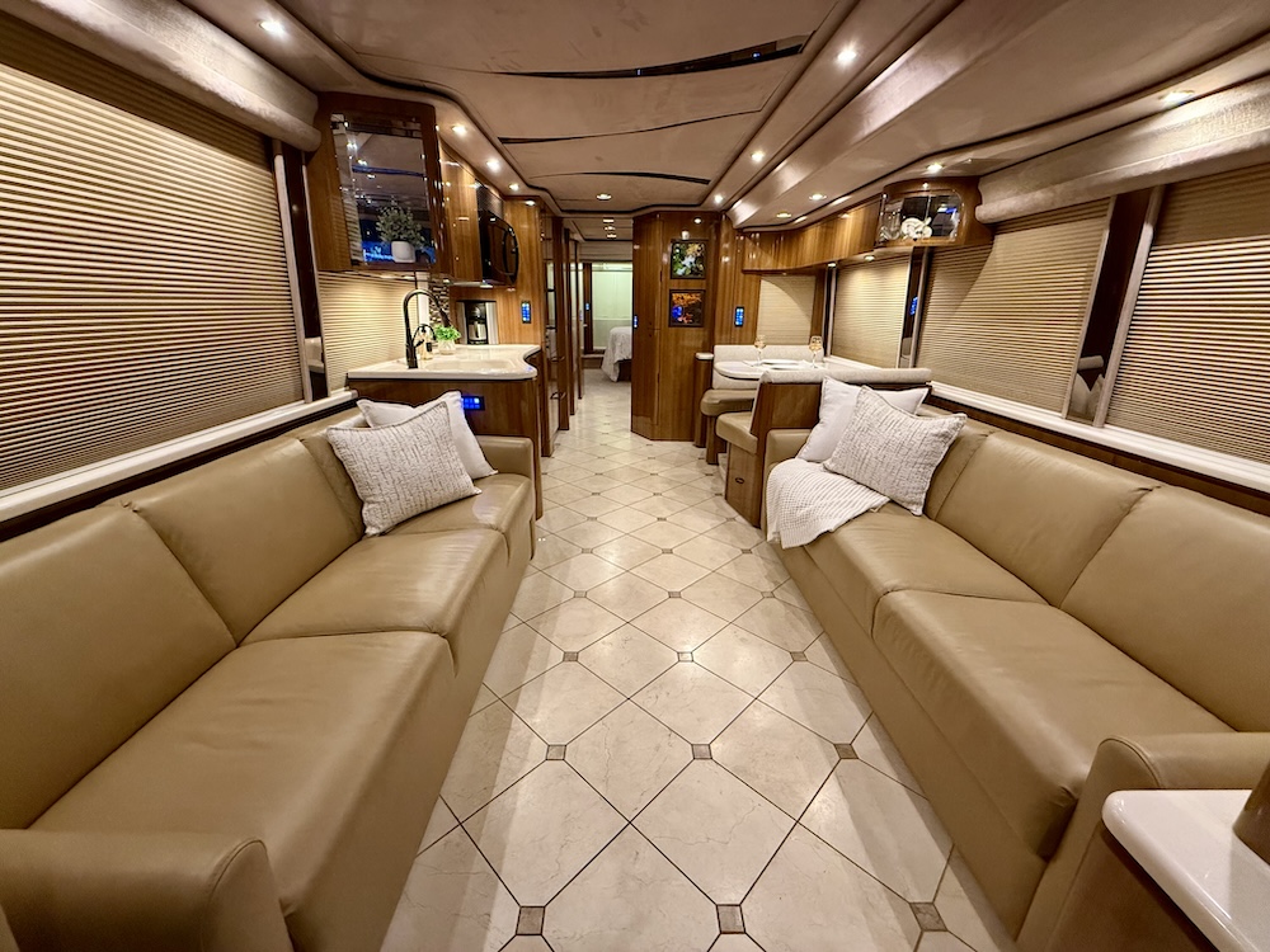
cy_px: 476
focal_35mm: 14
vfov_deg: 85.7
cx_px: 635
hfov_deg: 102.1
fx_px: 514
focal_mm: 2.22
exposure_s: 1/53
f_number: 2.2
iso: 500
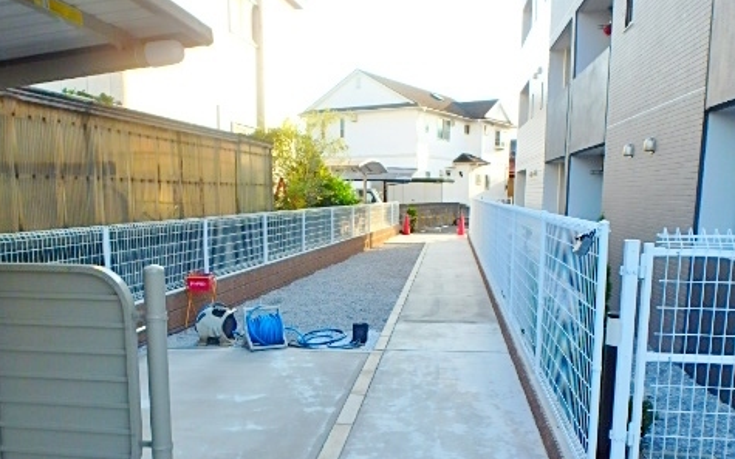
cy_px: 284
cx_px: 365
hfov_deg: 62.9
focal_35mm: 30
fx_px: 601
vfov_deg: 41.6
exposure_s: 1/250
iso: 125
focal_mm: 3.7
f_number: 3.5
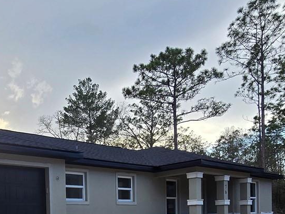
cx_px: 53
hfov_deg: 46.1
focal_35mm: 38
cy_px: 231
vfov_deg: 33.3
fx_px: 313
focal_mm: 2.2
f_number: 2.2
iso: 50
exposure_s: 1/425
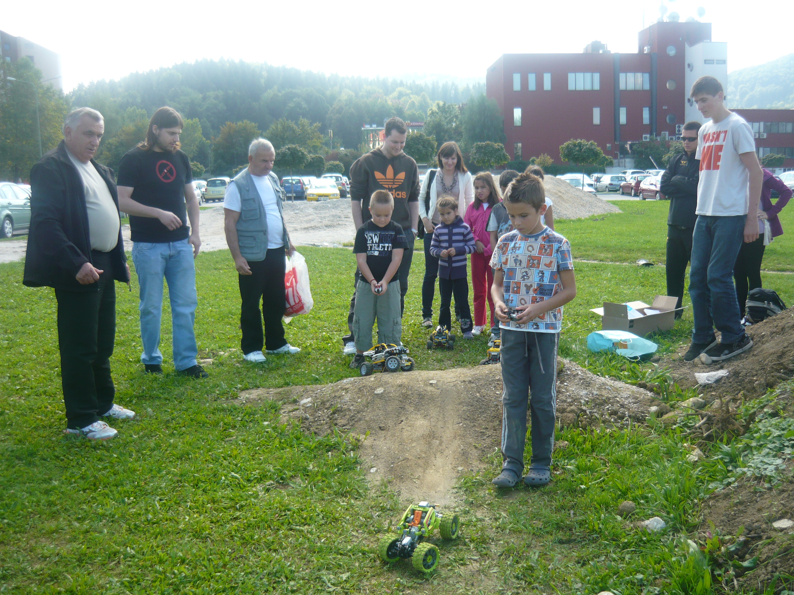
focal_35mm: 33
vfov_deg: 42.9
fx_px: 757
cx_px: 397
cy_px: 298
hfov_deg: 55.4
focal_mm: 5.5
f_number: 2.8
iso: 100
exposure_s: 1/320
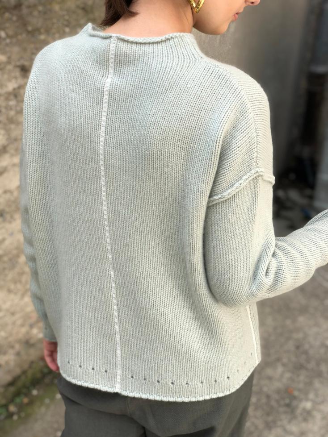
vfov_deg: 36.8
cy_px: 218
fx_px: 657
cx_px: 164
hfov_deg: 28.0
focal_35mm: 52
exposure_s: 1/292
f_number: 2.4
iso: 16
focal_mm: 6
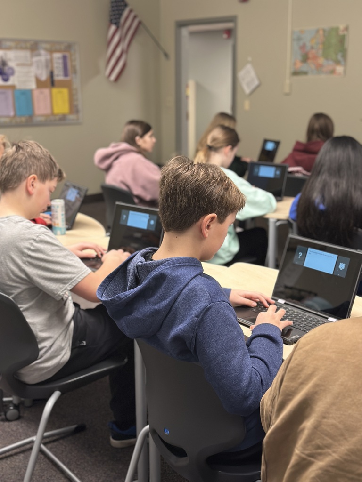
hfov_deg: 30.3
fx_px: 669
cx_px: 181
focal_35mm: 48
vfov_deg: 39.7
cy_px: 241
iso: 320
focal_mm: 6.86
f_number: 1.78
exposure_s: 1/40
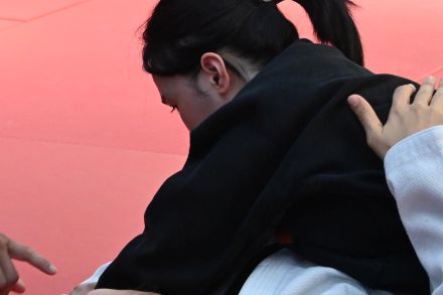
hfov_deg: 9.1
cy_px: 132
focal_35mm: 224
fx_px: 2759
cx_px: 29
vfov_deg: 6.1
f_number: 4.8
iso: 3200
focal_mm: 59
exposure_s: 1/160
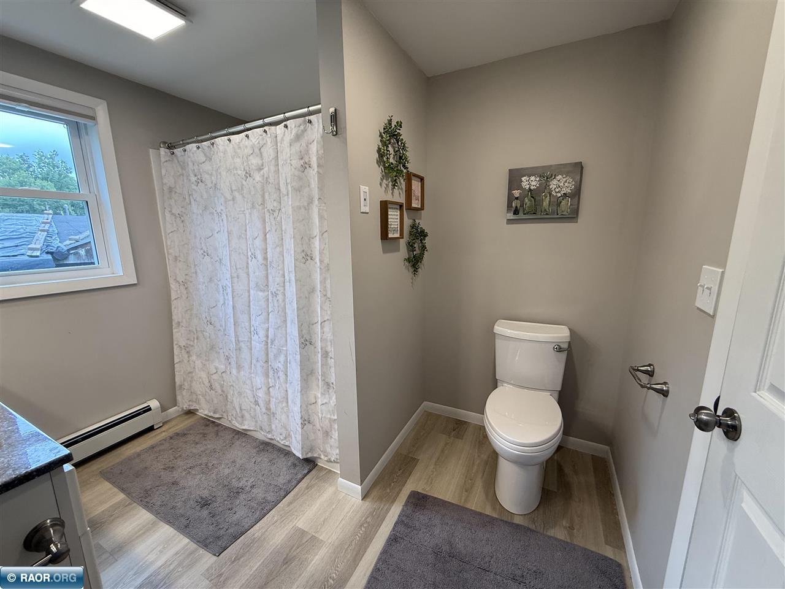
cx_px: 392
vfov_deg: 85.7
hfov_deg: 102.1
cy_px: 294
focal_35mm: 14
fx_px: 317
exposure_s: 1/120
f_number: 2.2
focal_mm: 2.22
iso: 160
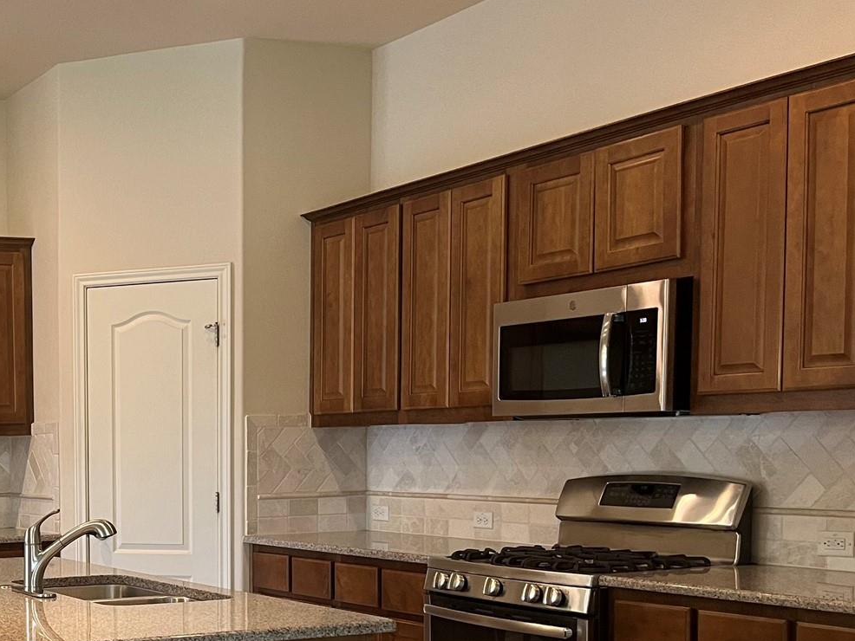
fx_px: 1334
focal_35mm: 54
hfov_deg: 32.8
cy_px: 541
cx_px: 10
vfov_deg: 26.4
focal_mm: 5.1
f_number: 1.6
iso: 100
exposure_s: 1/60
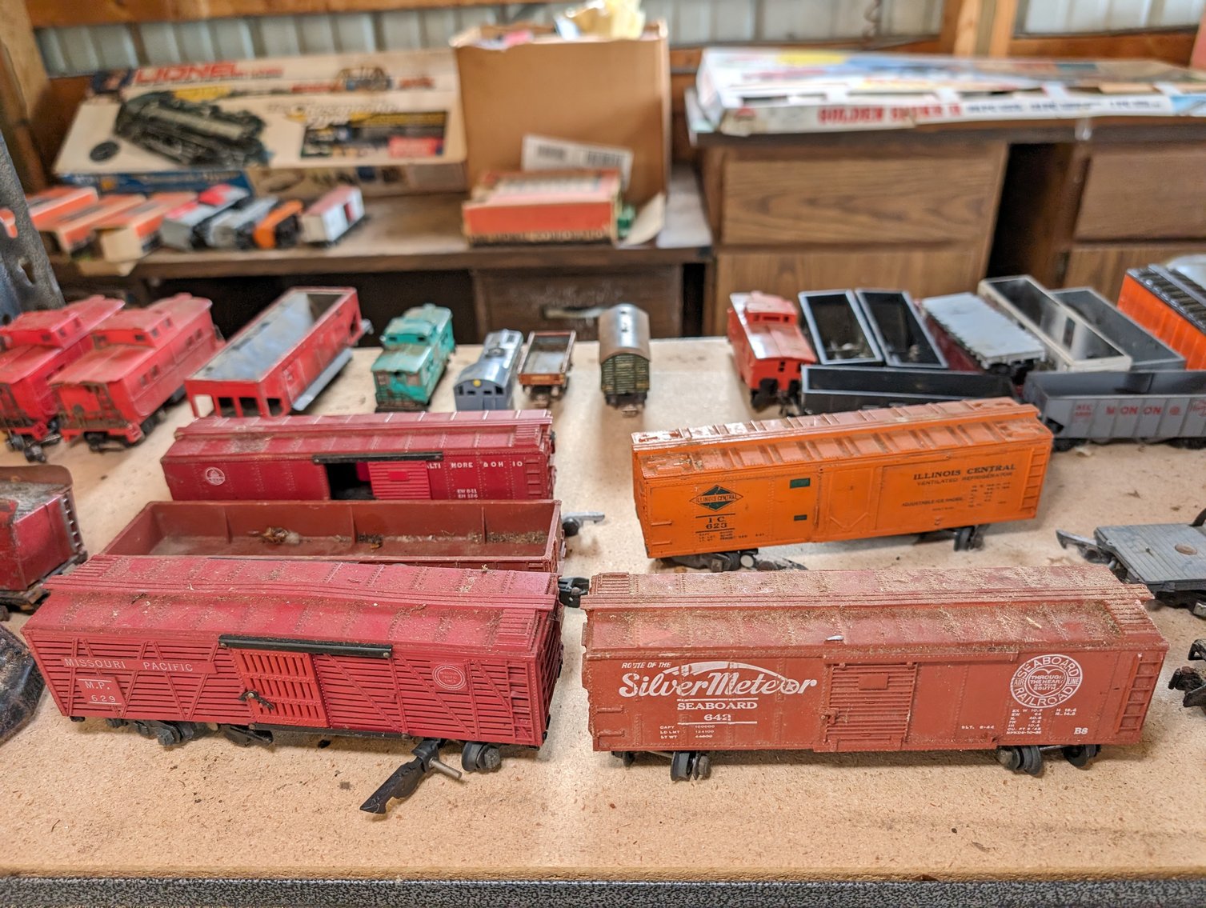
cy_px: 454
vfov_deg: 56.9
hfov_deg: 71.5
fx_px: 837
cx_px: 603
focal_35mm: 24
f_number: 1.68
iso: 100
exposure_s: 1/60
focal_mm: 6.9
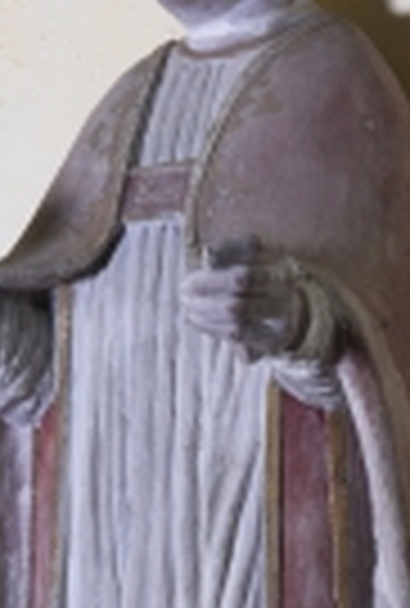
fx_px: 6730
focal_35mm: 397
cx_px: 119
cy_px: 563
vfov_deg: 5.2
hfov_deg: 3.5
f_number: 13
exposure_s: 1/60
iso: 100
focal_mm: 70
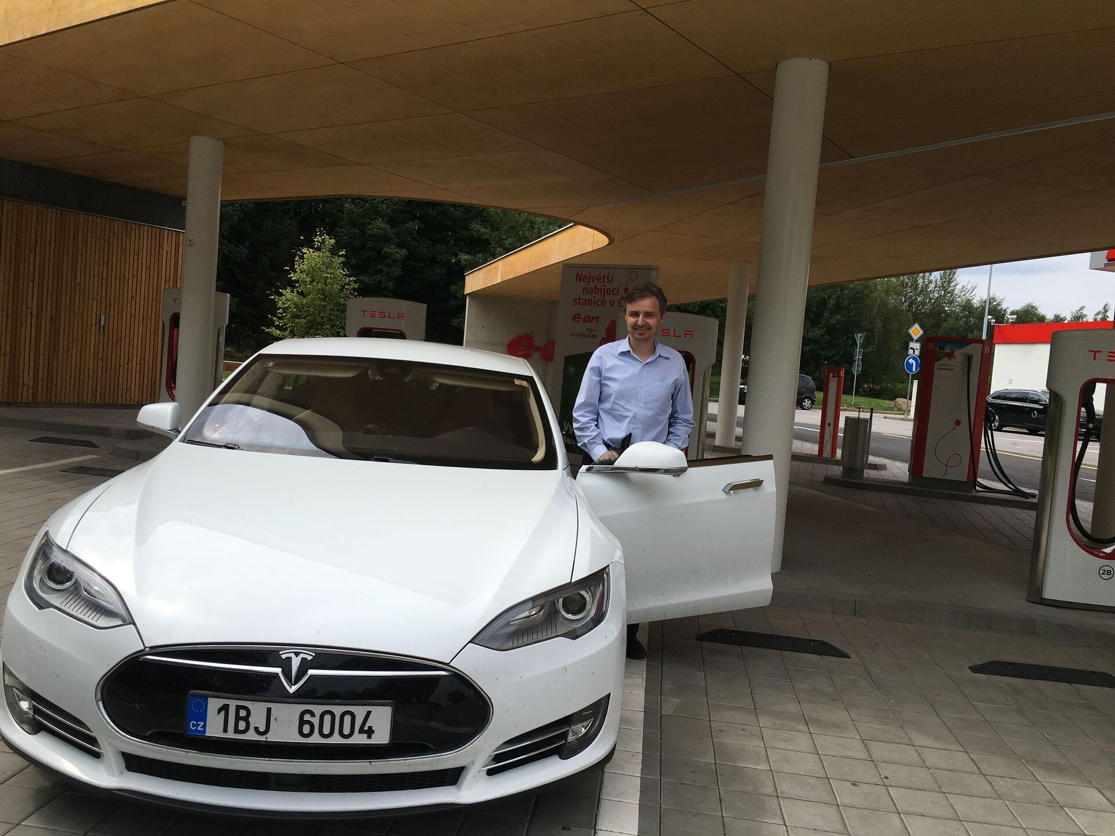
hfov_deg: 61.7
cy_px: 418
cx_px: 558
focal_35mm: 29
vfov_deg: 48.2
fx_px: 934
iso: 25
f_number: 2.2
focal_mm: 4.15
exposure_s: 1/1709
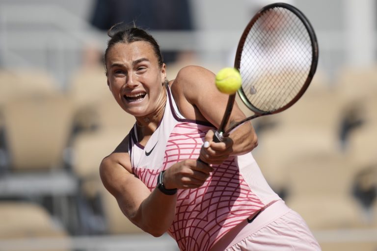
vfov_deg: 3.4
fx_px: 4189
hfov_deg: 5.2
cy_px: 126
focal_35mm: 400
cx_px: 188
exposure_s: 1/8000
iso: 400
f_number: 2.8
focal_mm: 400
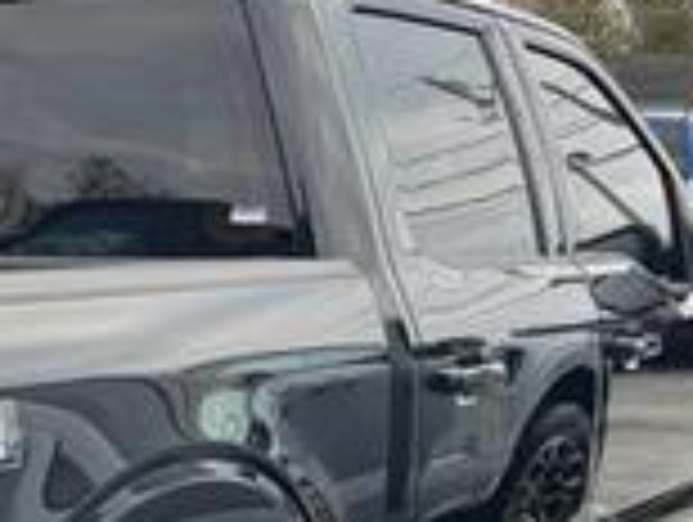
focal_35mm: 85
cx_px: -234
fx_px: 1704
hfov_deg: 20.7
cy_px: 500
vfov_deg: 17.1
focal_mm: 5.7
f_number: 1.5
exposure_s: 1/202
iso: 40
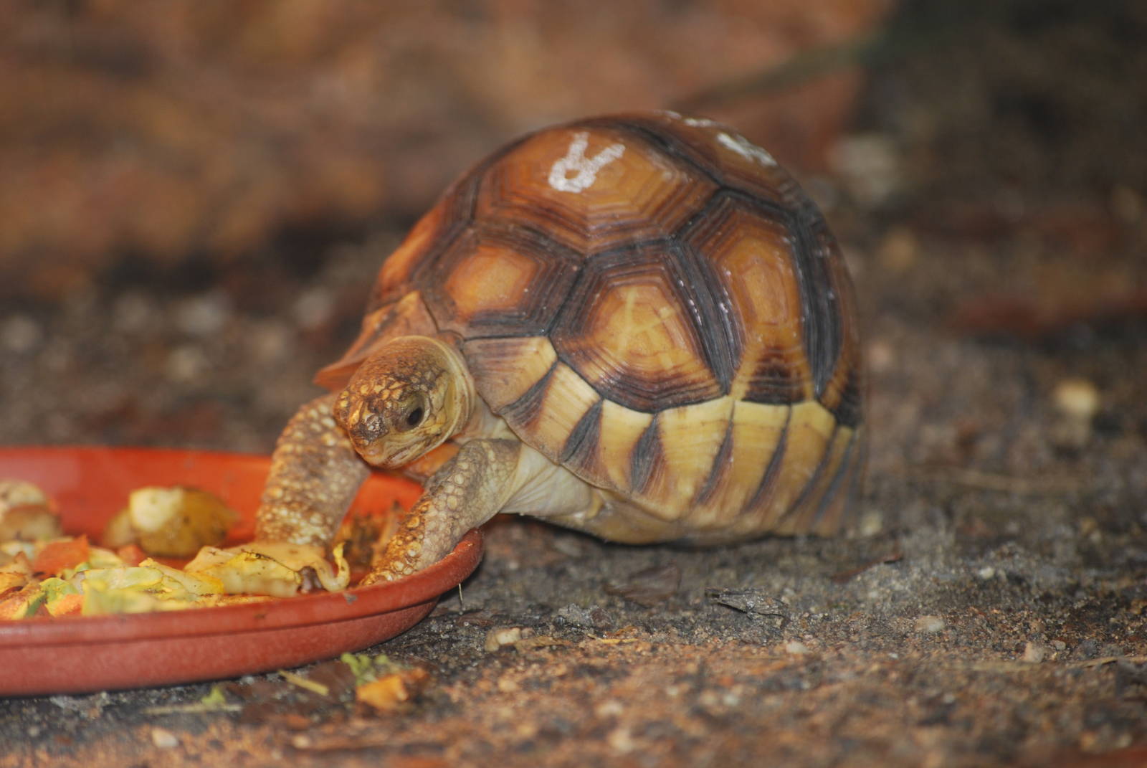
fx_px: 10527
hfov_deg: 6.2
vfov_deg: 4.2
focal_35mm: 330
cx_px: 574
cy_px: 384
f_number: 5.3
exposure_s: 1/60
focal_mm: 220
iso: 200
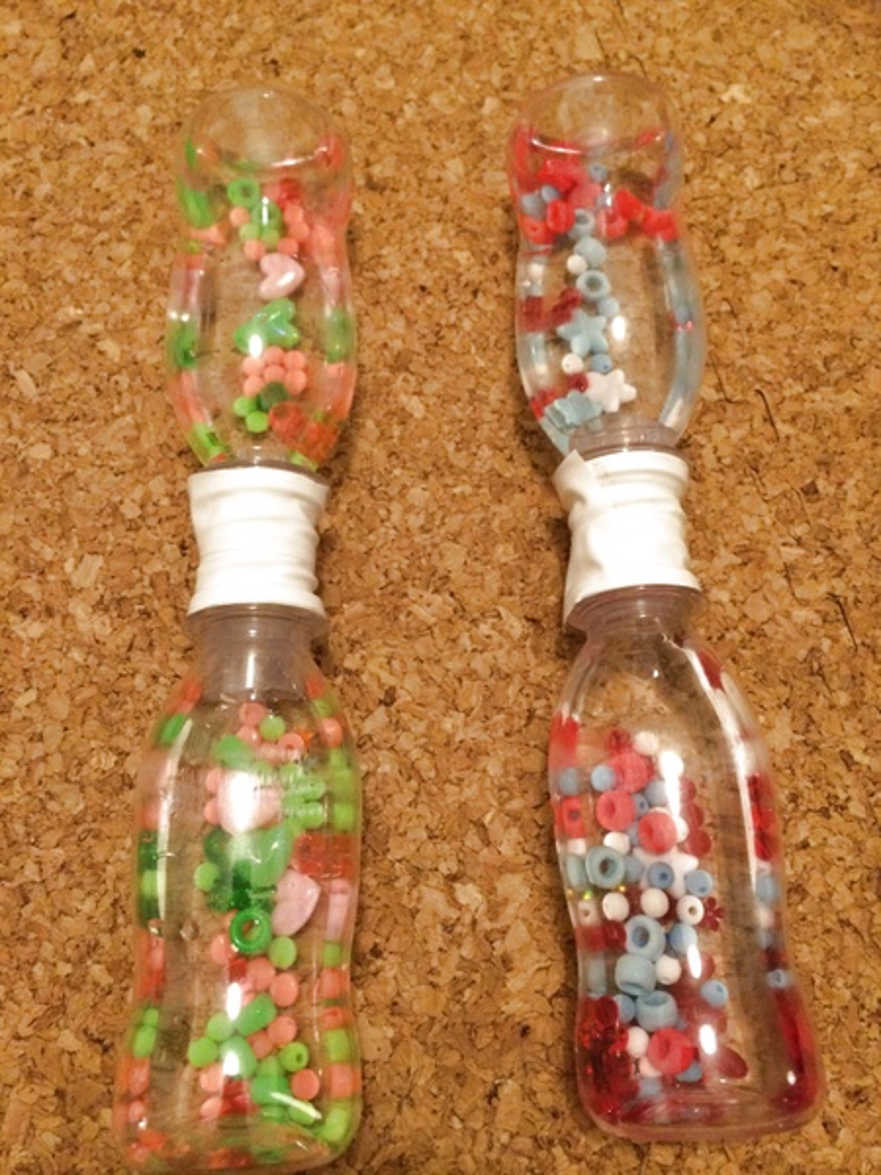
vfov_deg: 60.0
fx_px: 1018
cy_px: 588
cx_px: 440
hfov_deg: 46.8
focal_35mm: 30
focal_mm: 4.12
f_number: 2.2
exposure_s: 1/20
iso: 320
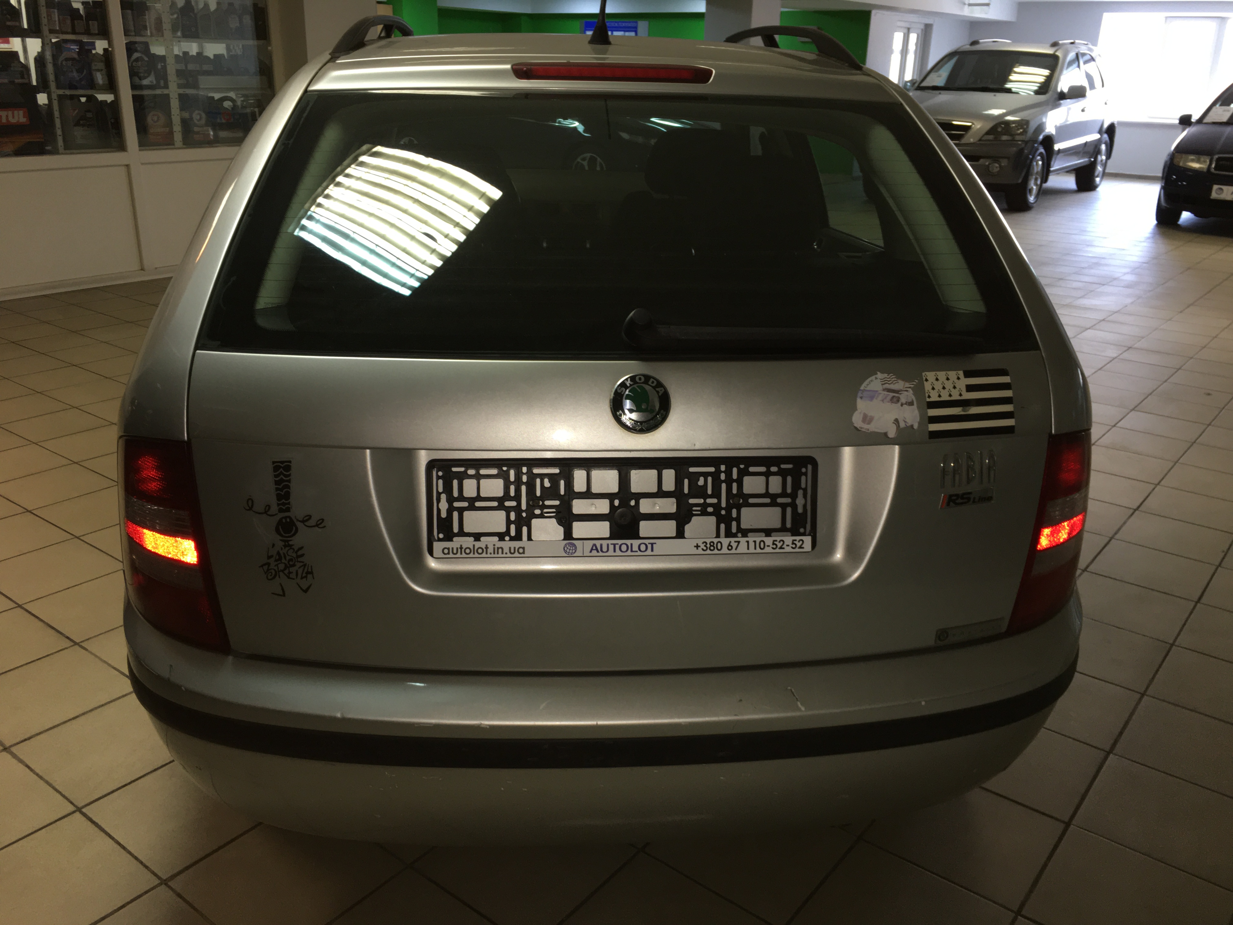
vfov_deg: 48.2
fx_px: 1033
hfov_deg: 61.7
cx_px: 616
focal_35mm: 29
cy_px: 462
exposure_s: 1/20
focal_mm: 4.15
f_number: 2.2
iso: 50
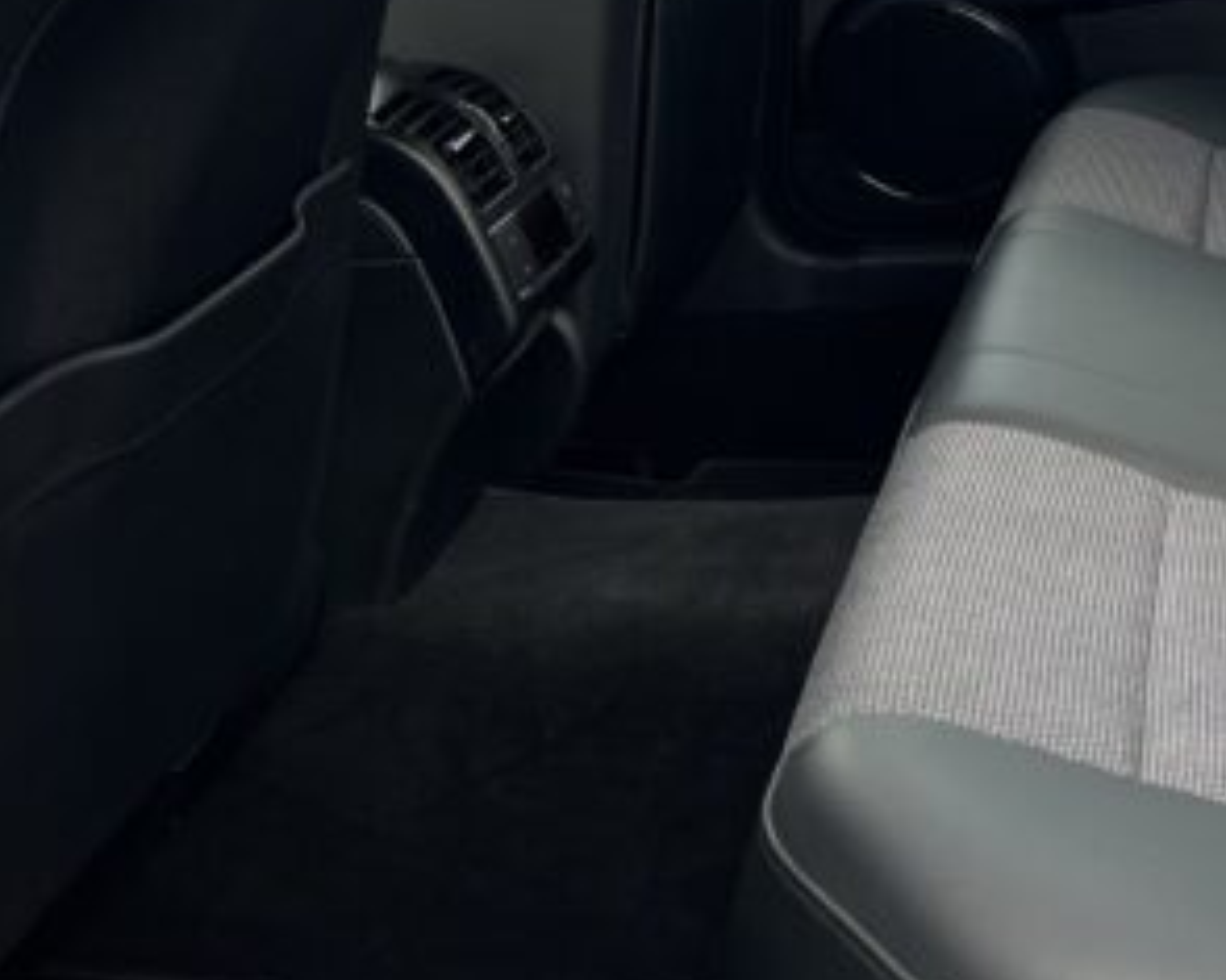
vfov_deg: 21.1
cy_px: -79
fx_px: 2503
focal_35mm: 69
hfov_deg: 25.6
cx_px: 1326
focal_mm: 5.7
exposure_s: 1/134
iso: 32
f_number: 1.5
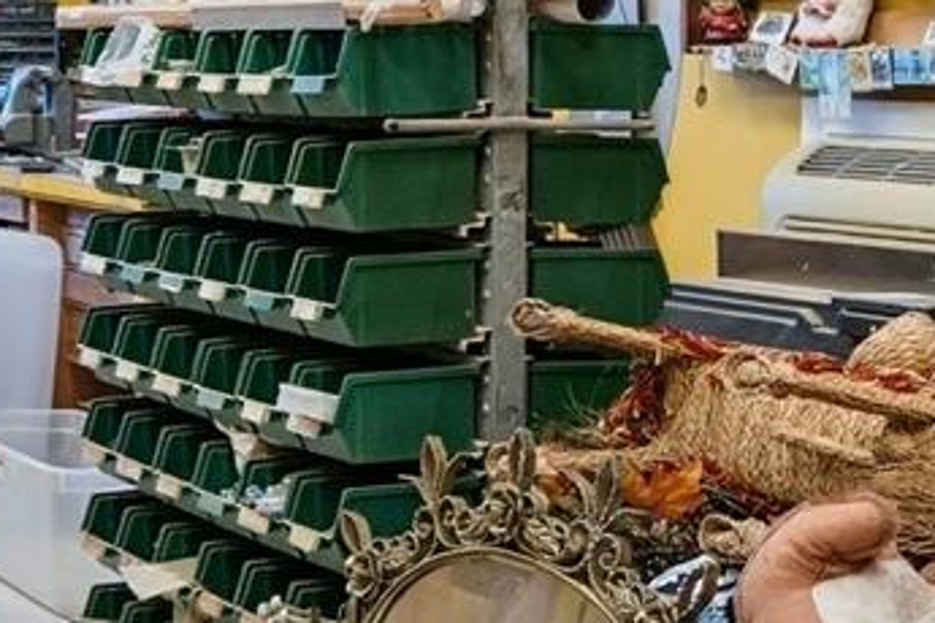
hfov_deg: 20.5
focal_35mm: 87
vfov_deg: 15.5
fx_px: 2259
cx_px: -404
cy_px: 69
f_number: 4
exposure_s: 1/800
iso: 100
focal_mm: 10
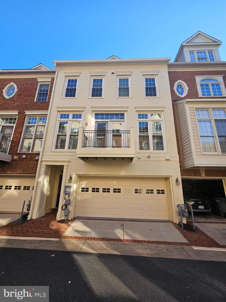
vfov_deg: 106.2
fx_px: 113
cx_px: 113
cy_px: 151
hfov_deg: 89.9
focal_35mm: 13
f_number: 2.2
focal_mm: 2.2
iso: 80
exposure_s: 1/1000
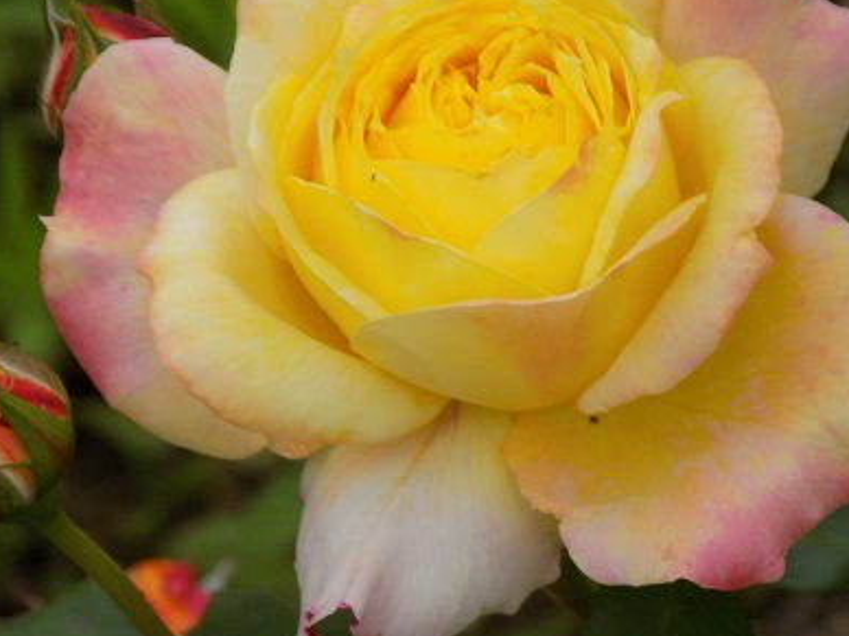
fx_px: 7137
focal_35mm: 291
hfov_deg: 6.8
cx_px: 433
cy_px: 258
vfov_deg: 5.1
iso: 140
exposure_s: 1/30
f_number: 5.6
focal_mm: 41.8
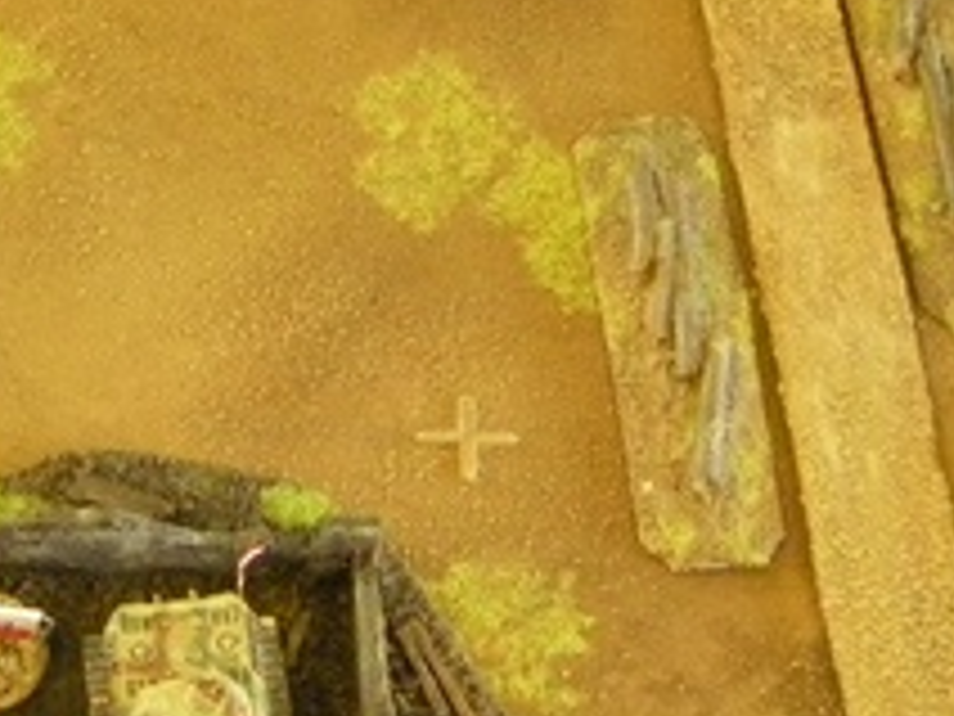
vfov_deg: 10.8
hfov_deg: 14.3
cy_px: 59
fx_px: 3748
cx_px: 58
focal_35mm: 136
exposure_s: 1/50
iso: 640
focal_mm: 6.3
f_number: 3.5
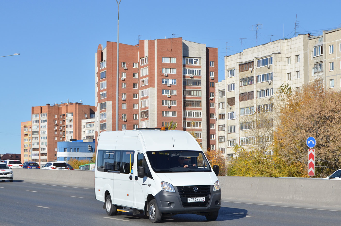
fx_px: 728
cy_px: 117
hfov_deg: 26.4
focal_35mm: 77
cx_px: 176
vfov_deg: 17.6
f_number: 7.1
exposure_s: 1/800
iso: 160
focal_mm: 48
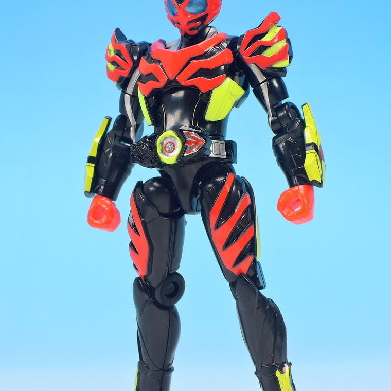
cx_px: 195
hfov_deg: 14.0
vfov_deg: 14.0
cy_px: 202
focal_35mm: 125
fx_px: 1597
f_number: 7.3
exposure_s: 1
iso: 80
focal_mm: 22.4
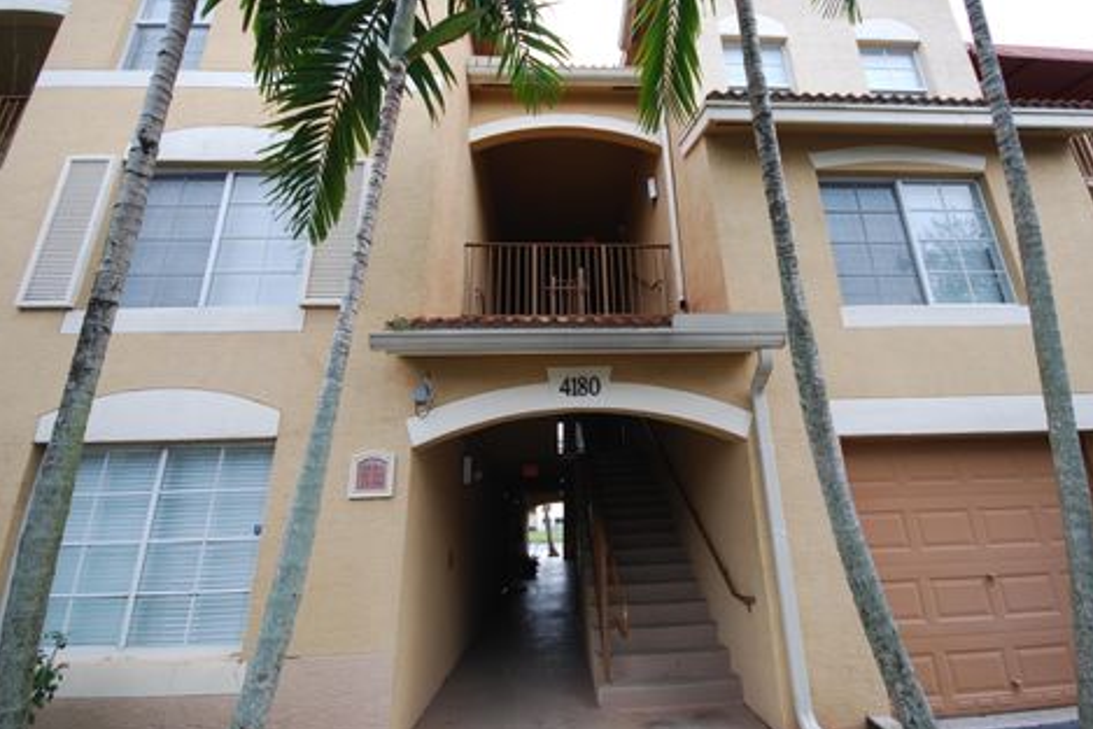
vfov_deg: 73.8
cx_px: 580
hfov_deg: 96.6
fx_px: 486
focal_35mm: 16
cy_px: 351
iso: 140
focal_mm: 10
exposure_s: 1/125
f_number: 5.6
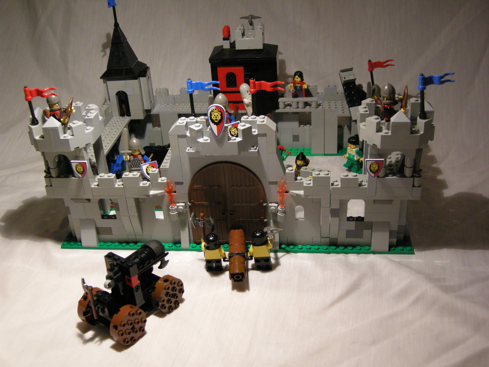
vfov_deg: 35.1
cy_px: 184
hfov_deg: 45.8
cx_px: 244
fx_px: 579
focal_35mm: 41
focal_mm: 8.5
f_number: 2.9
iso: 271
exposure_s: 1/57
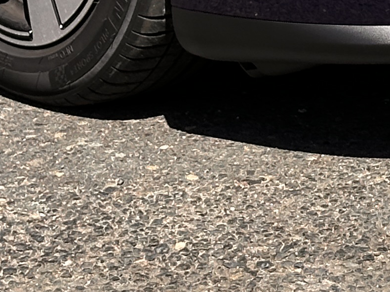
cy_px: -214
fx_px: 2759
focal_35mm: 245
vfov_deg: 6.0
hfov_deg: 8.0
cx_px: 470
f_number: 1.78
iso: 64
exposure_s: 1/1783
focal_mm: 6.86
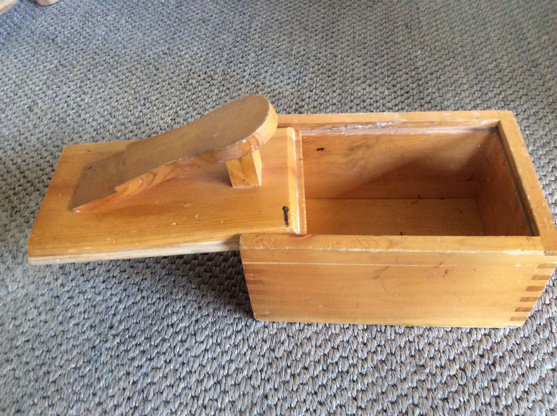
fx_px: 514
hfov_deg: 56.9
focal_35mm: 32
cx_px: 278
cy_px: 208
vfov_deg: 44.1
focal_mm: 3.3
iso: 200
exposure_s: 1/25
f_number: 2.4
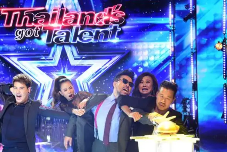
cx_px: 106
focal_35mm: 70
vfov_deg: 19.4
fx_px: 441
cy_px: 93
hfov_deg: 28.8
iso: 1600
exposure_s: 1/60
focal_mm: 55
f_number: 7.1
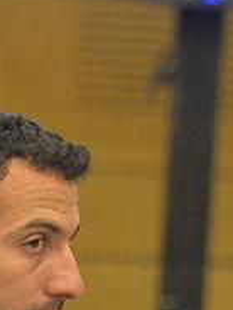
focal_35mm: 753
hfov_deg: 2.0
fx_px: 6758
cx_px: 152
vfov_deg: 2.6
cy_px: 86
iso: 2000
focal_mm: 180
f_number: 2.8
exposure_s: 1/160
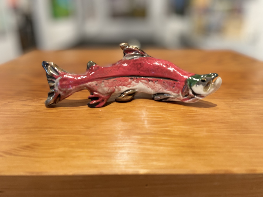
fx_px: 198
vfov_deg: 53.1
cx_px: 132
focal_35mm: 26
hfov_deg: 67.3
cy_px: 98
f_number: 1.6
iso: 100
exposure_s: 1/60
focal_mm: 4.2
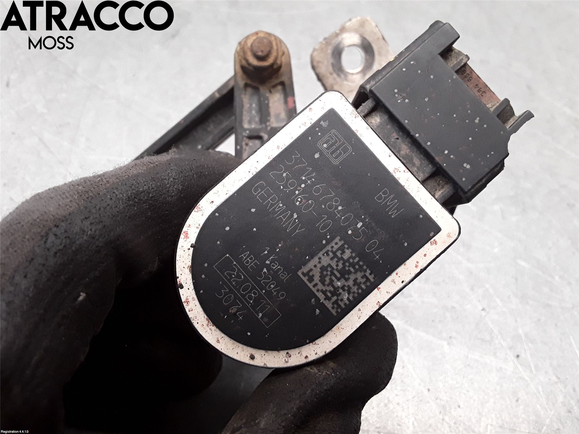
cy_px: 217
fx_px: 468
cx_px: 290
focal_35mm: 28
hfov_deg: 63.4
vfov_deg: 49.7
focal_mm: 2.91
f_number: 1.9
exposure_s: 1/100
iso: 100
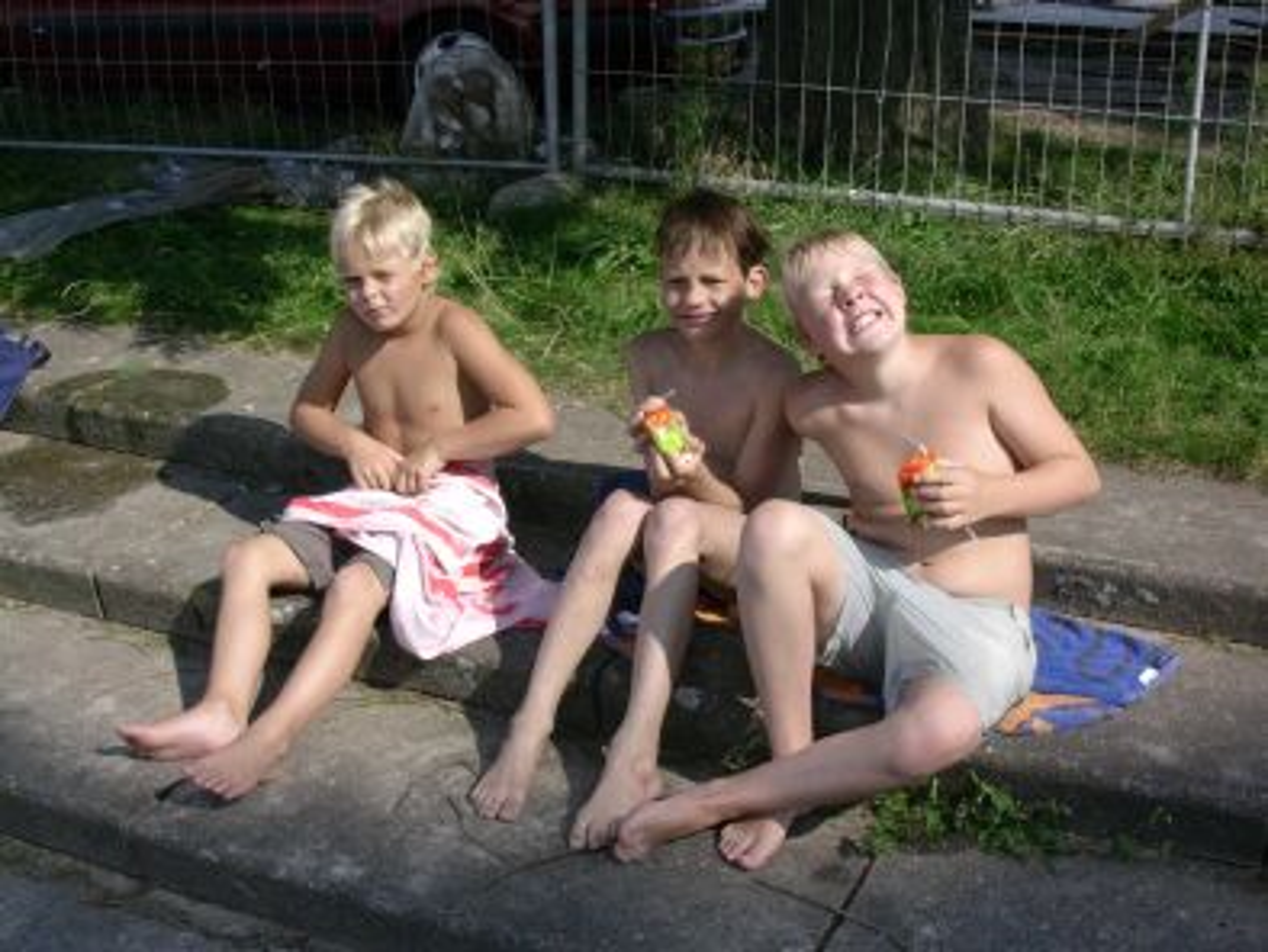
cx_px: 634
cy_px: 476
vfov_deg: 32.2
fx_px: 1649
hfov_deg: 42.1
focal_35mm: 45
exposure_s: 1/304
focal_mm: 6.7
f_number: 5.8
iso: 70
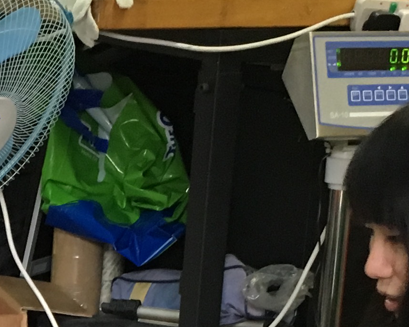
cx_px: -50
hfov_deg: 14.1
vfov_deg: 11.2
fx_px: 1610
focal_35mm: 133
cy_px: 491
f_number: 2.2
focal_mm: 4.15
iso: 200
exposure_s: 1/33
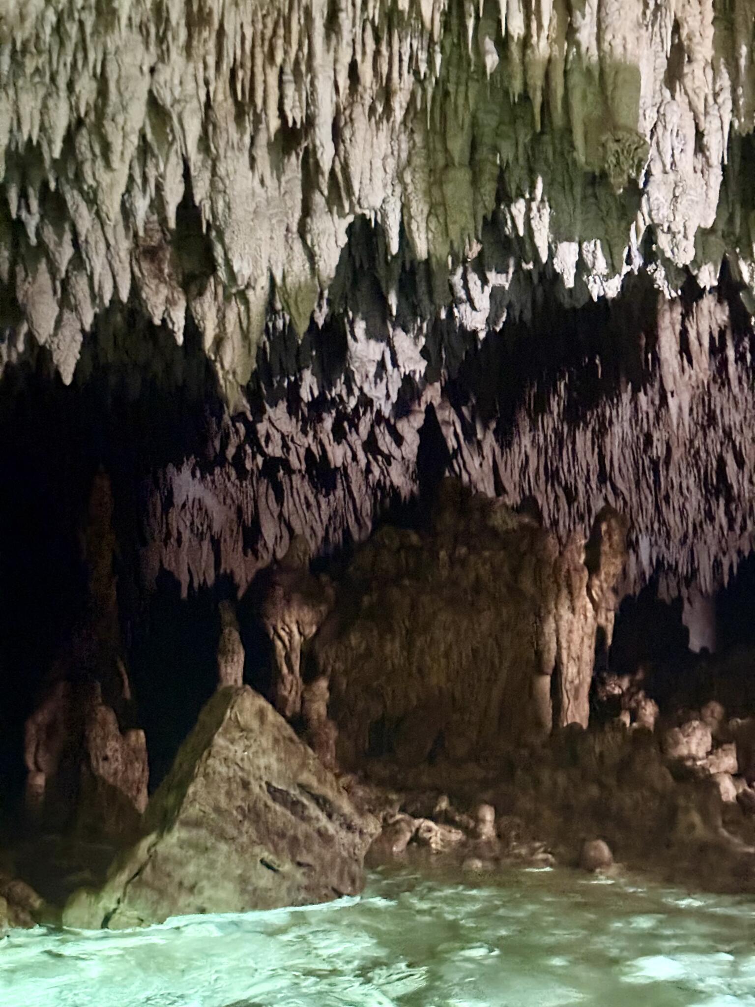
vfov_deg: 39.7
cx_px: 378
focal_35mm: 48
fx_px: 1396
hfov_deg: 30.3
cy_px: 504
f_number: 1.78
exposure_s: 1/15
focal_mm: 6.76
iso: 4000
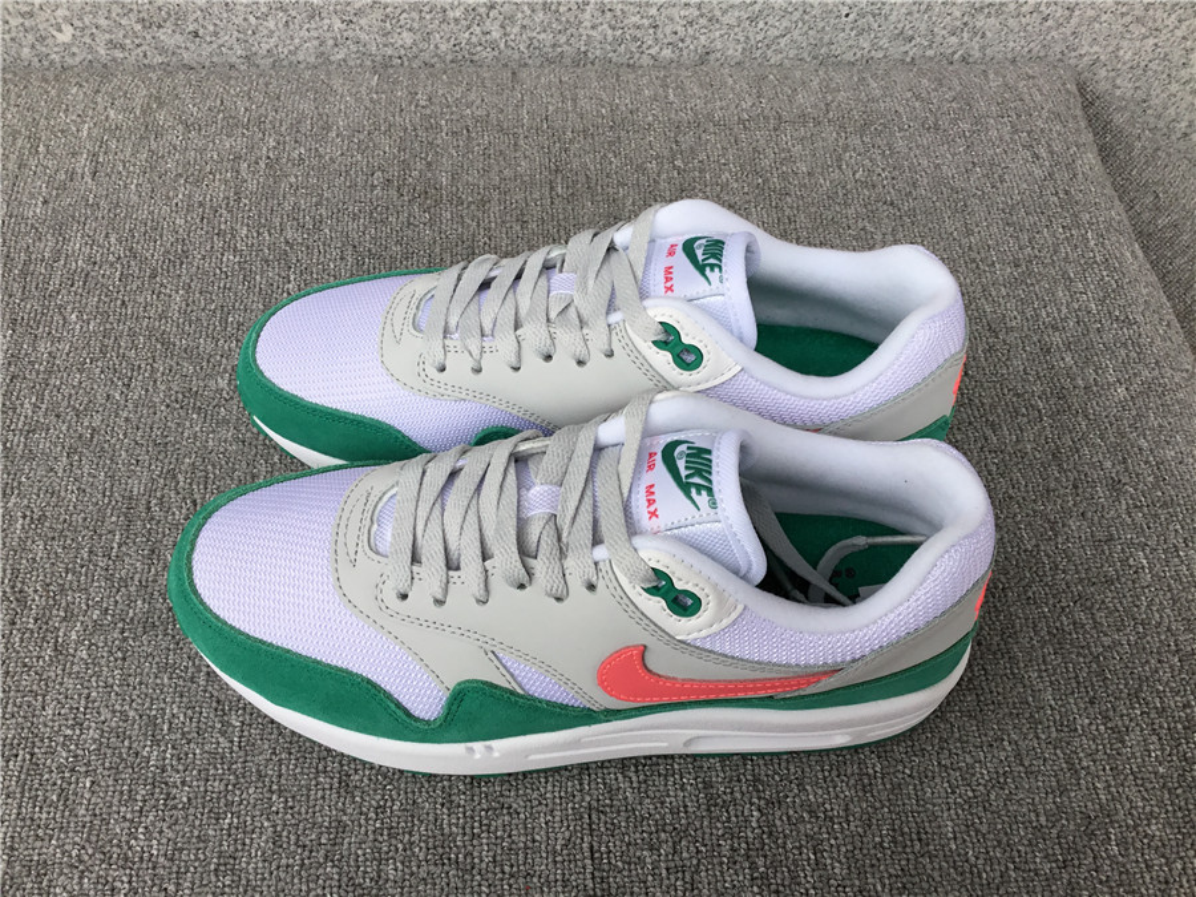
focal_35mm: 31
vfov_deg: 45.4
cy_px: 448
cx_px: 598
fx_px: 1071
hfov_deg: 58.4
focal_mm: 3.3
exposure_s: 1/50
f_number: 2.4
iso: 32
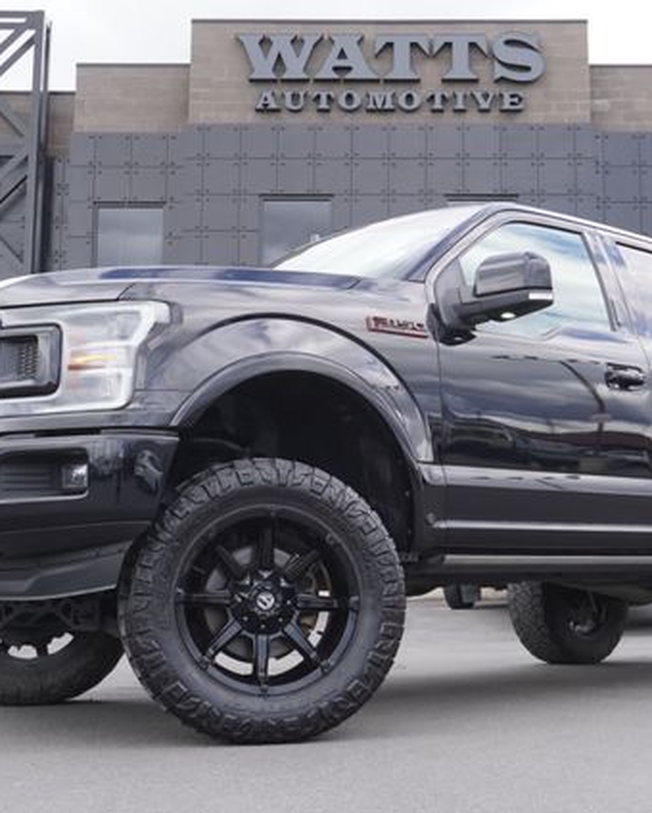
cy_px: 406
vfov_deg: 36.6
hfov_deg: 29.7
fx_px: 1228
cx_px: 362
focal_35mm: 51
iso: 100
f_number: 5
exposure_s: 1/80
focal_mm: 24
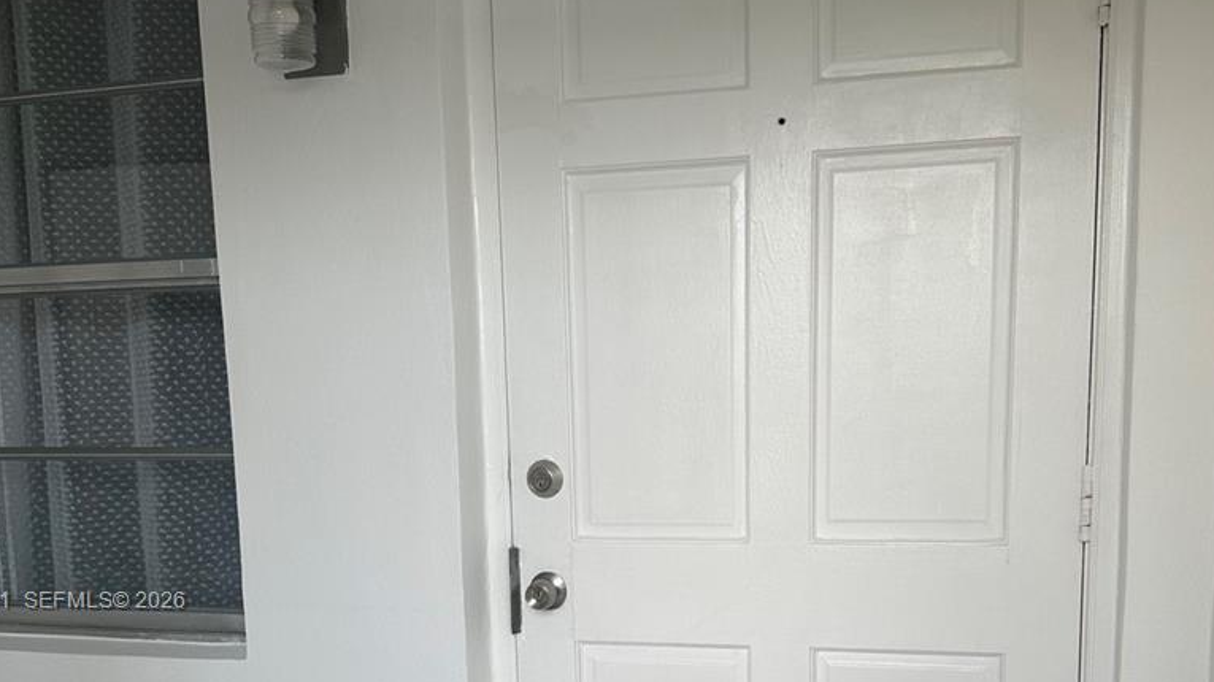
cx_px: 606
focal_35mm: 41
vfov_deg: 28.0
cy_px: 603
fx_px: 1320
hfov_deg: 49.4
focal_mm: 6.86
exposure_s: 1/121
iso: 64
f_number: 1.78
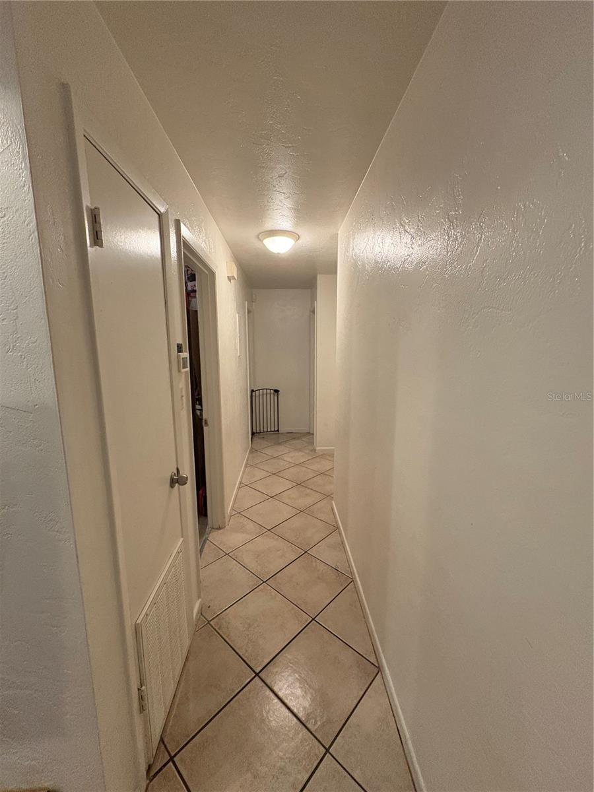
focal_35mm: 14
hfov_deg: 85.7
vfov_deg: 102.1
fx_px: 320
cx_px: 297
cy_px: 396
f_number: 2.2
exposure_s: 1/60
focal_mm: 2.22
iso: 640
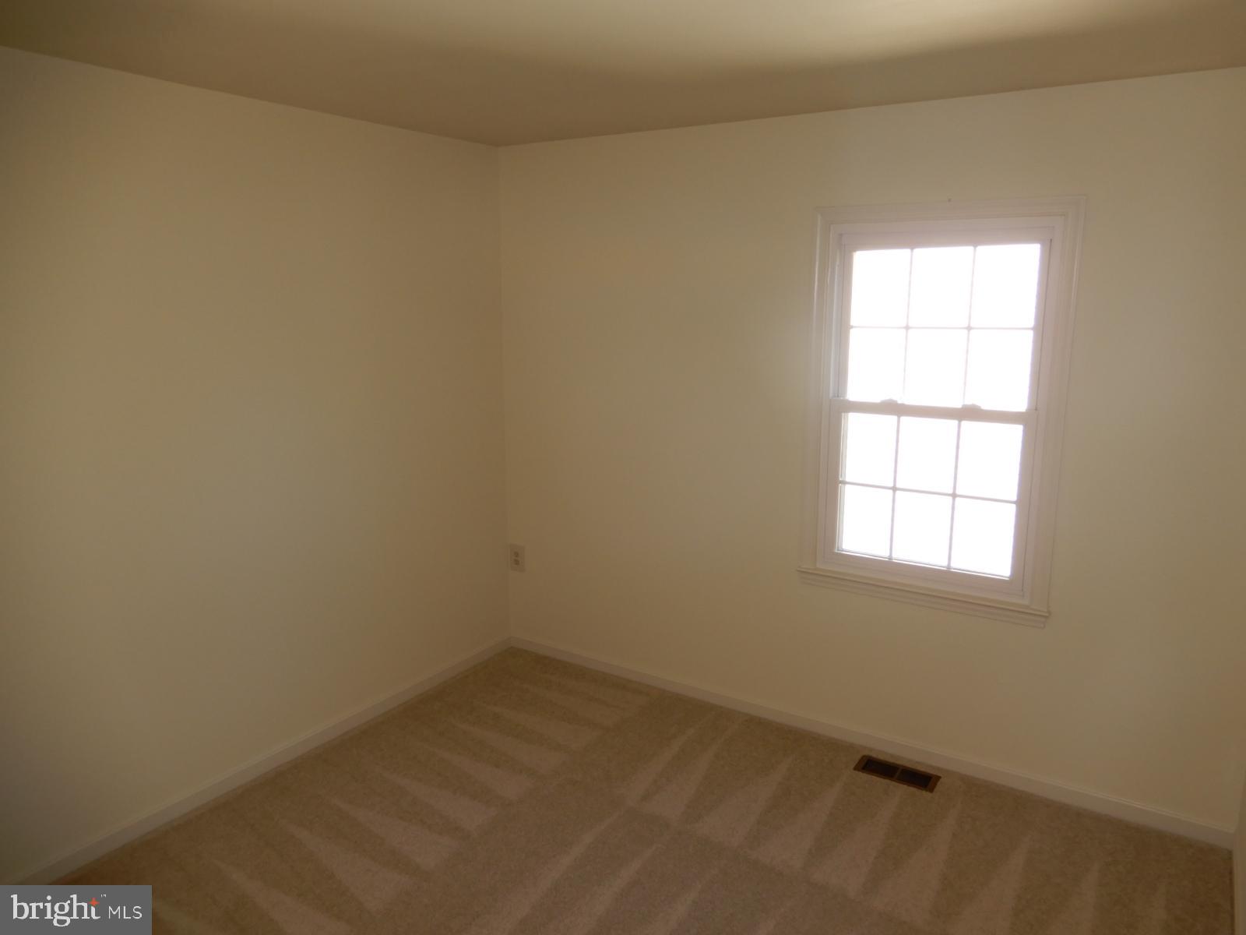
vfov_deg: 56.8
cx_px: 623
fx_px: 864
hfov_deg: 71.6
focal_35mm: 24
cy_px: 468
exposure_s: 1/50
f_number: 3.4
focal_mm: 4.3
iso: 80
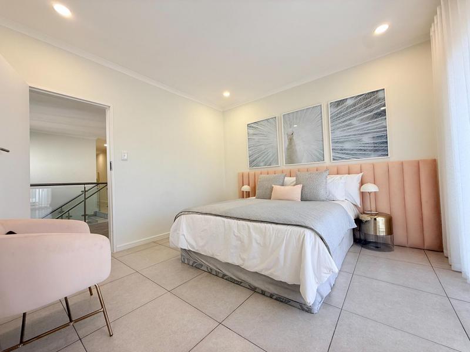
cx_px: 235
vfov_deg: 85.7
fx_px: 190
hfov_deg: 102.1
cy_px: 176
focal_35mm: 14
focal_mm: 2.22
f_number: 2.2
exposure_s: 1/112
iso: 50
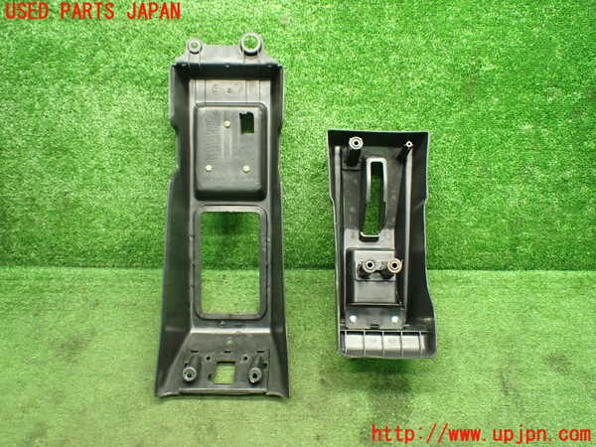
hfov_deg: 60.0
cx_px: 298
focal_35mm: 30
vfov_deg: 46.8
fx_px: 517
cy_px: 224
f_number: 2.3
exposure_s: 1/50
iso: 800
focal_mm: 5.4
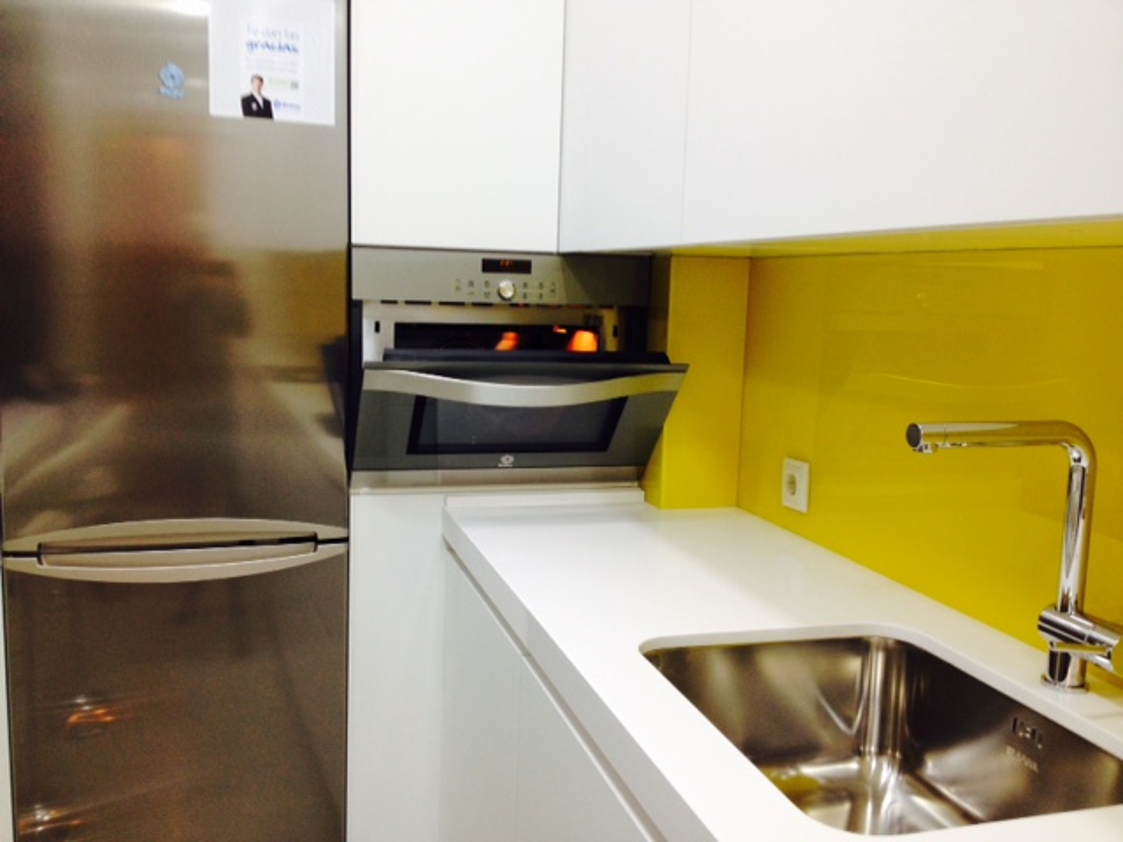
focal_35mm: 35
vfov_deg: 40.7
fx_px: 1135
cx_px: 562
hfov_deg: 52.6
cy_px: 421
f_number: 2.4
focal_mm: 4.28
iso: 50
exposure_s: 1/24
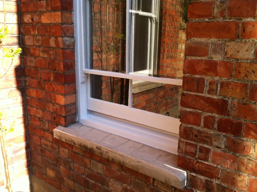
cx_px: 128
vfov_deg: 40.6
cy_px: 96
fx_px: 259
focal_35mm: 35
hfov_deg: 52.7
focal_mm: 3.85
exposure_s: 1/290
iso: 80
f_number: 2.8
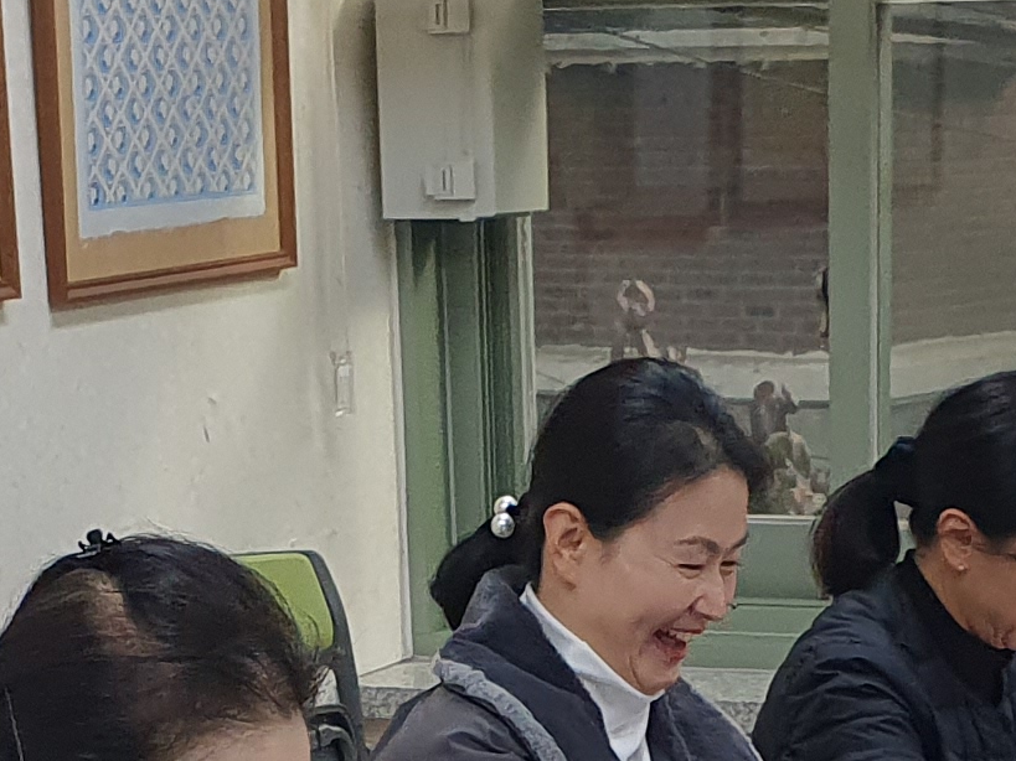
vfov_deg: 10.6
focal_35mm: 128
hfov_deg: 15.4
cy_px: 1506
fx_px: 3756
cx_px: 674
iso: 80
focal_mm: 4.32
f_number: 2.4
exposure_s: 1/120
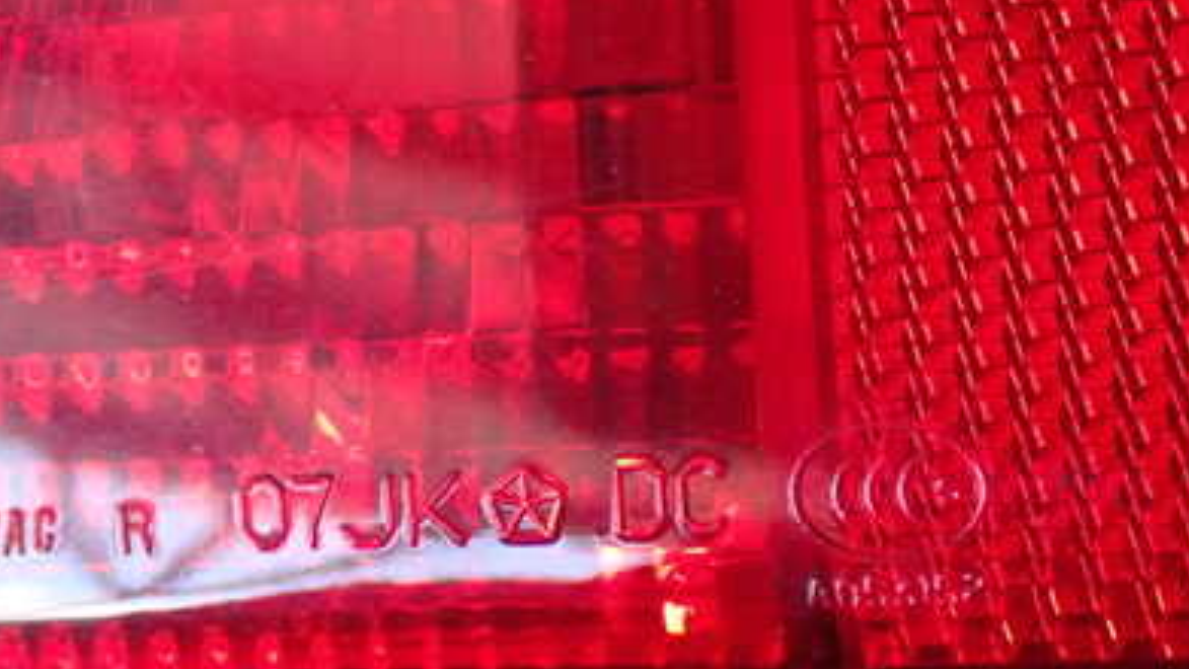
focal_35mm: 97
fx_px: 3058
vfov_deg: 12.5
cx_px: 313
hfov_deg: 21.8
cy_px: 429
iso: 640
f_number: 3.5
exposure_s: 1/60
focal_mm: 10.35
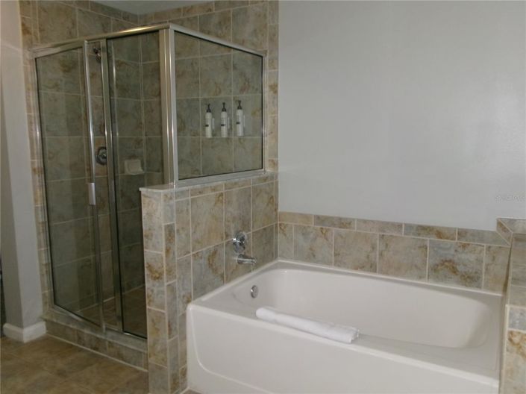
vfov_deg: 49.7
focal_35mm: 28
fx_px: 425
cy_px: 197
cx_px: 263
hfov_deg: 63.5
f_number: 3.9
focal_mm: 5.1
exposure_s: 1/34
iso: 250
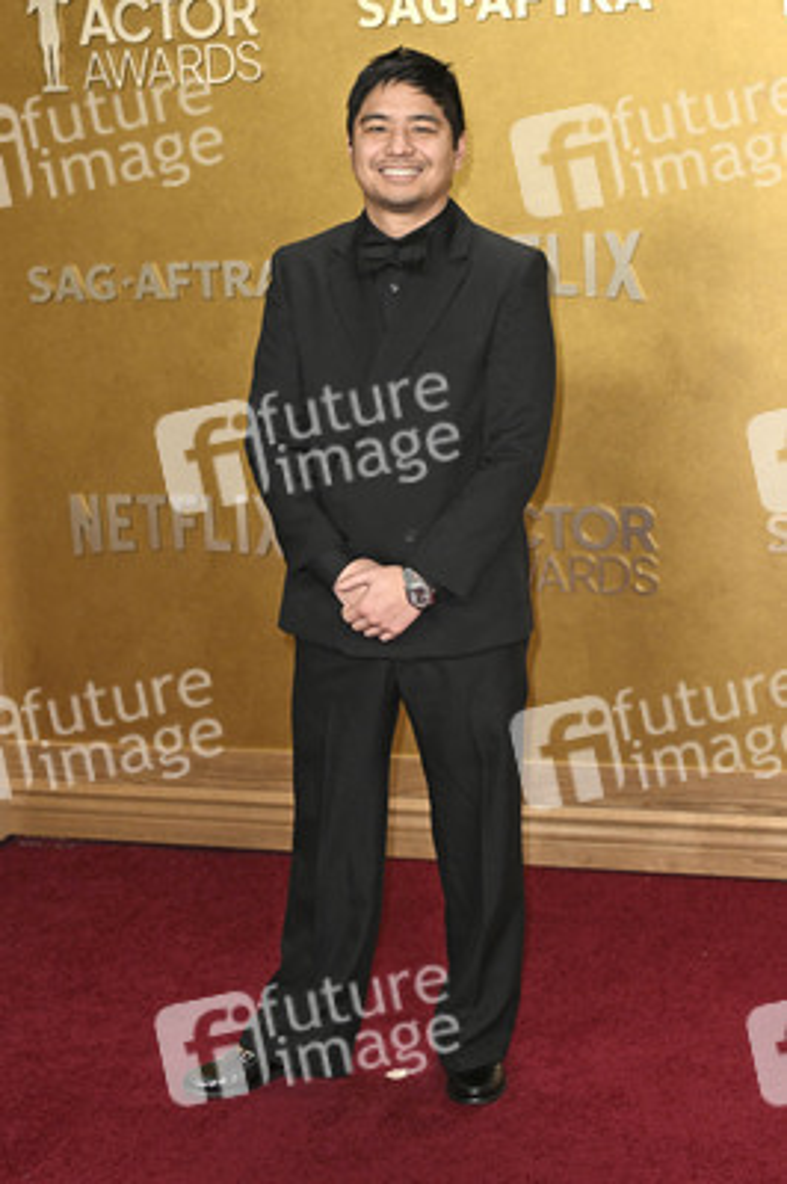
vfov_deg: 35.1
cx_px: 394
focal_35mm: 57
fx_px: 1872
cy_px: 592
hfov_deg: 23.7
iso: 2500
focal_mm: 57
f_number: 5.6
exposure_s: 1/320
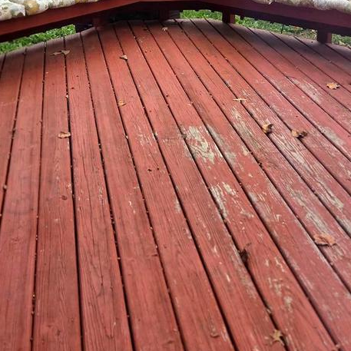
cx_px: 187
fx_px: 551
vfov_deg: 33.4
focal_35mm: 48
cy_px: 31
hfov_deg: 35.3
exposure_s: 1/1429
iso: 80
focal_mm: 5.4
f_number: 1.8
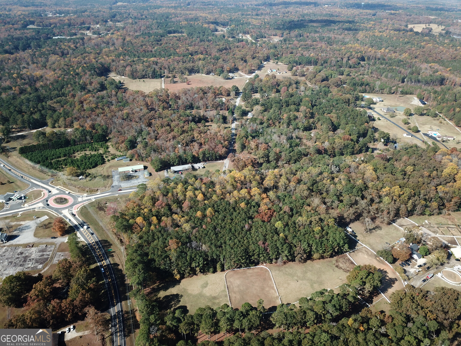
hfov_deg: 67.3
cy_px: 173
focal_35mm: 26
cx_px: 230
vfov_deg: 53.1
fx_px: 346
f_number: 2.2
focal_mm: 4.73
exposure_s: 1/774
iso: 100
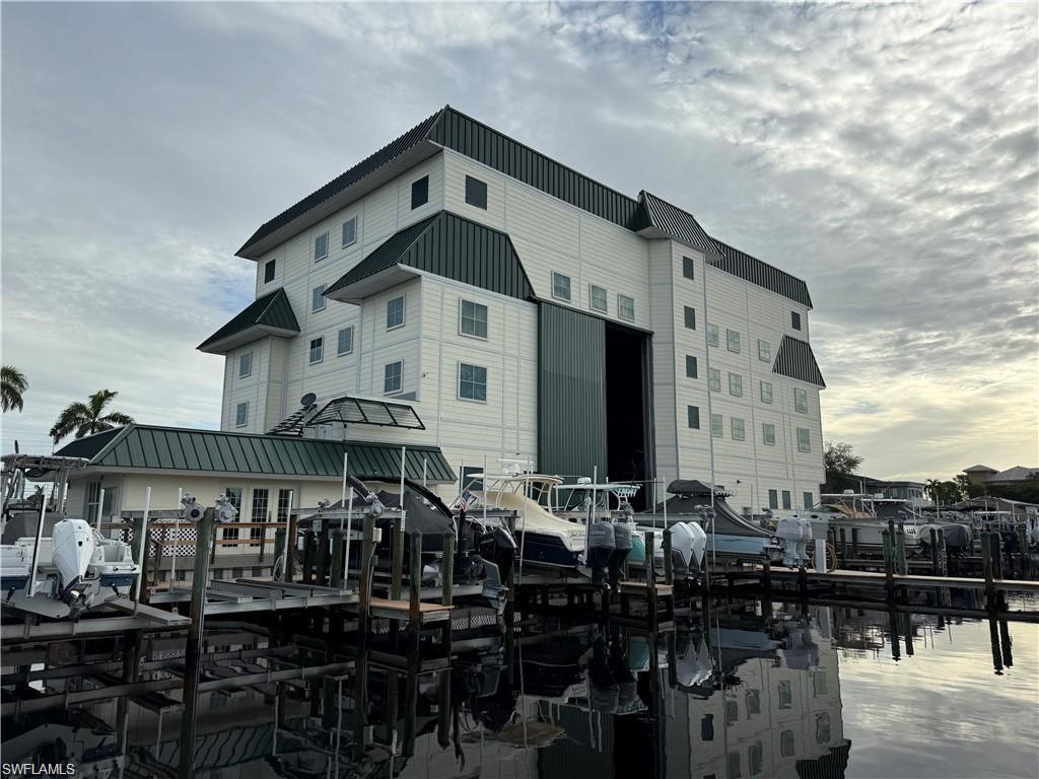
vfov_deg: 56.8
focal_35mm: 24
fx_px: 720
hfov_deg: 71.6
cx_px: 520
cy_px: 390
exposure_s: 1/4673
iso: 80
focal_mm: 6.76
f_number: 1.78
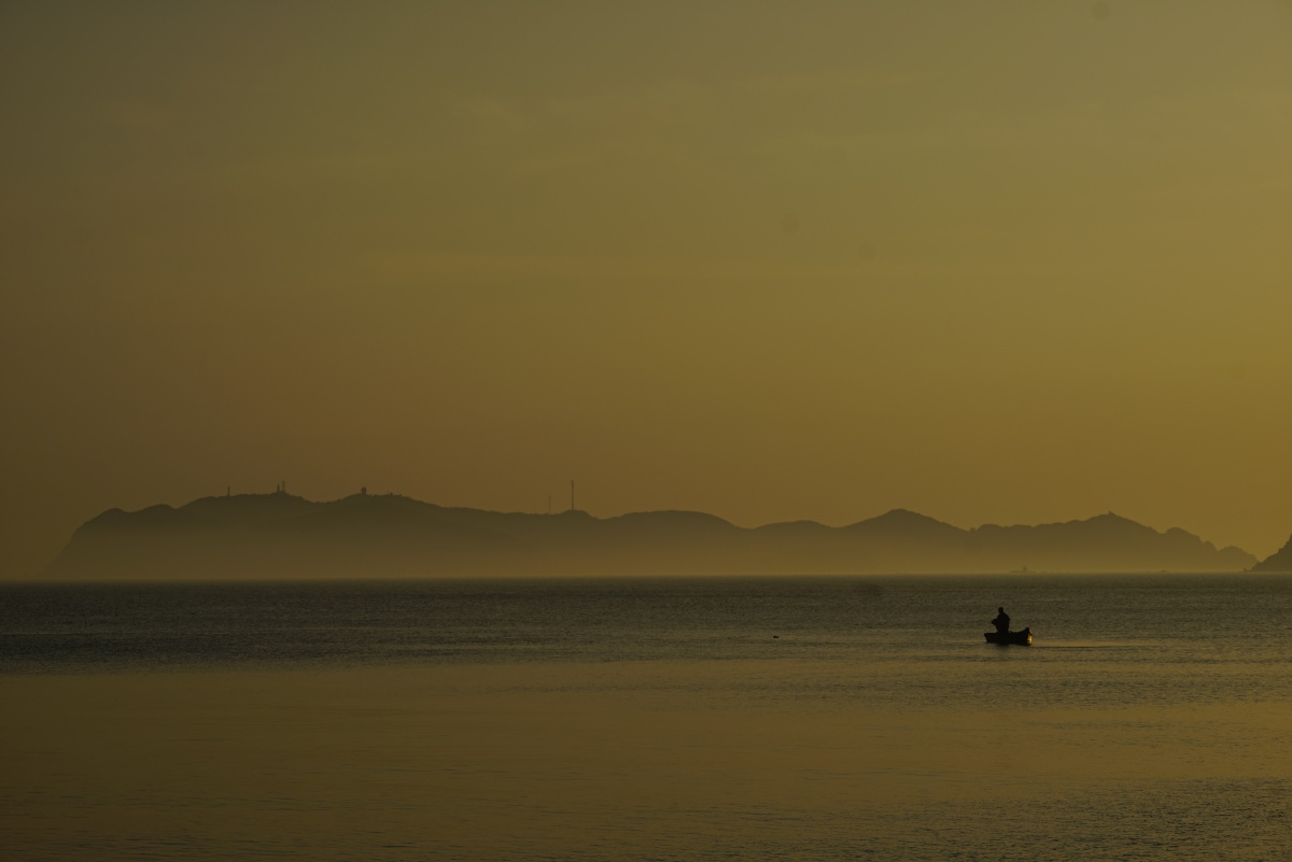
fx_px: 4057
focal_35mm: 113
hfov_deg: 18.1
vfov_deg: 12.1
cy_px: 431
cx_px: 646
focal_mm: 113
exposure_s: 1/2000
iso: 125
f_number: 7.1
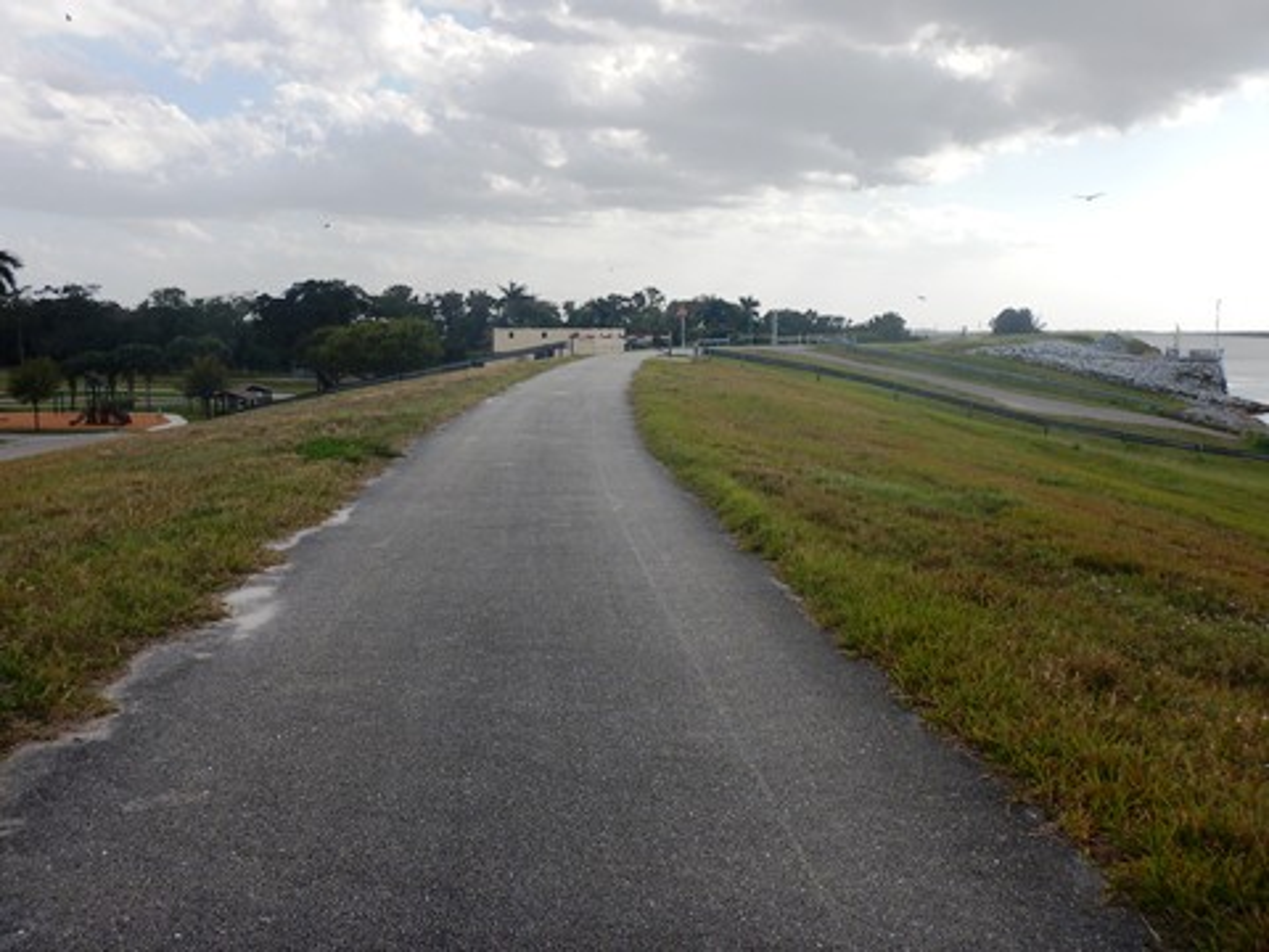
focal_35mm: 37
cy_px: 476
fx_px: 1356
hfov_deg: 50.1
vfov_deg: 38.7
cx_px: 634
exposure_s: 1/800
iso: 125
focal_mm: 6.6
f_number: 4.2
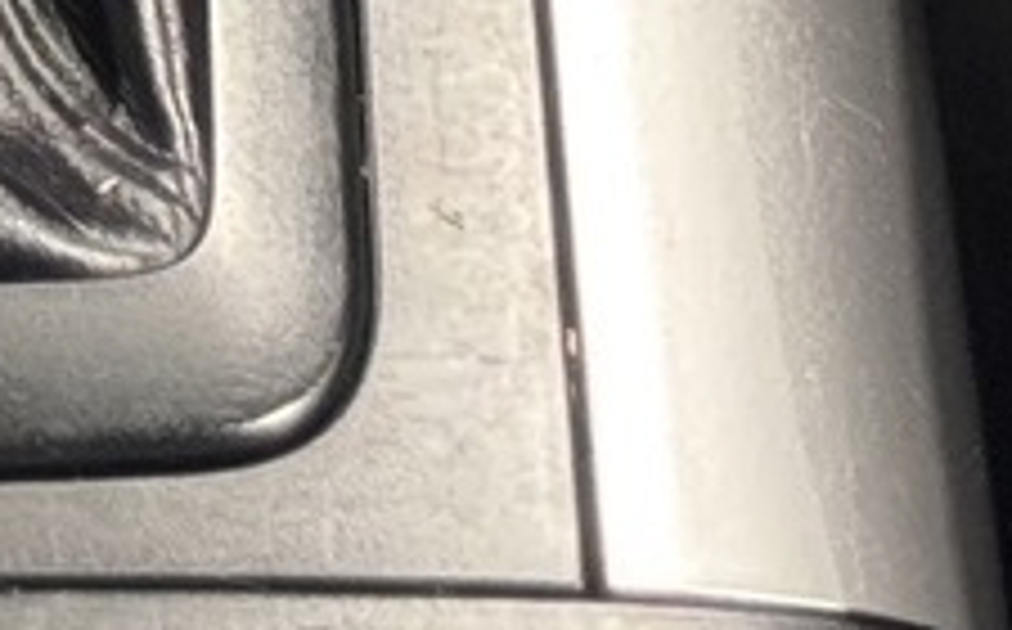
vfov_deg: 3.8
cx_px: -472
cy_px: -1584
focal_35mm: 326
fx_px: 8980
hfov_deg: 6.4
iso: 400
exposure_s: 1/33
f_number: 1.78
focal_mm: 6.76
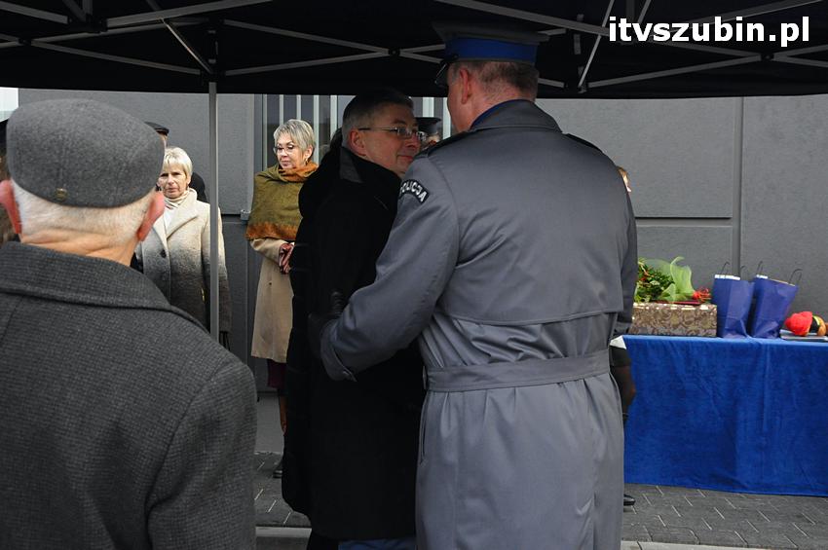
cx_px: 414
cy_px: 275
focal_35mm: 48
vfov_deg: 28.0
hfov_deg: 41.1
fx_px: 1103
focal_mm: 32
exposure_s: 1/125
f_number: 9
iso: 1600
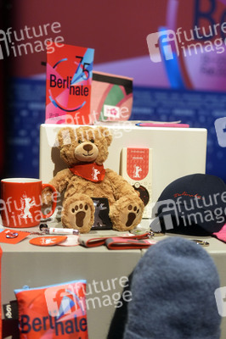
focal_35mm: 45
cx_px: 113
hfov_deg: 29.8
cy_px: 170
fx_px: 424
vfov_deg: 43.6
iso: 640
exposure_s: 1/500
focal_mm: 30
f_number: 2
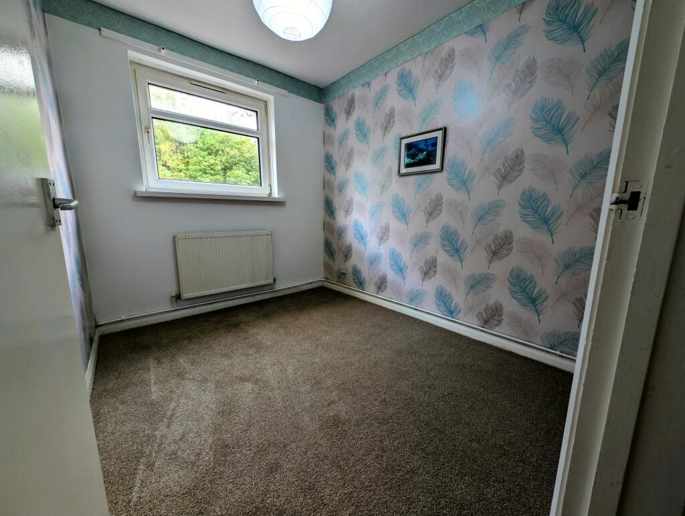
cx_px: 342
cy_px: 258
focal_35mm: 12
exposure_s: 1/32.7
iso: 36
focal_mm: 2.23
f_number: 1.95
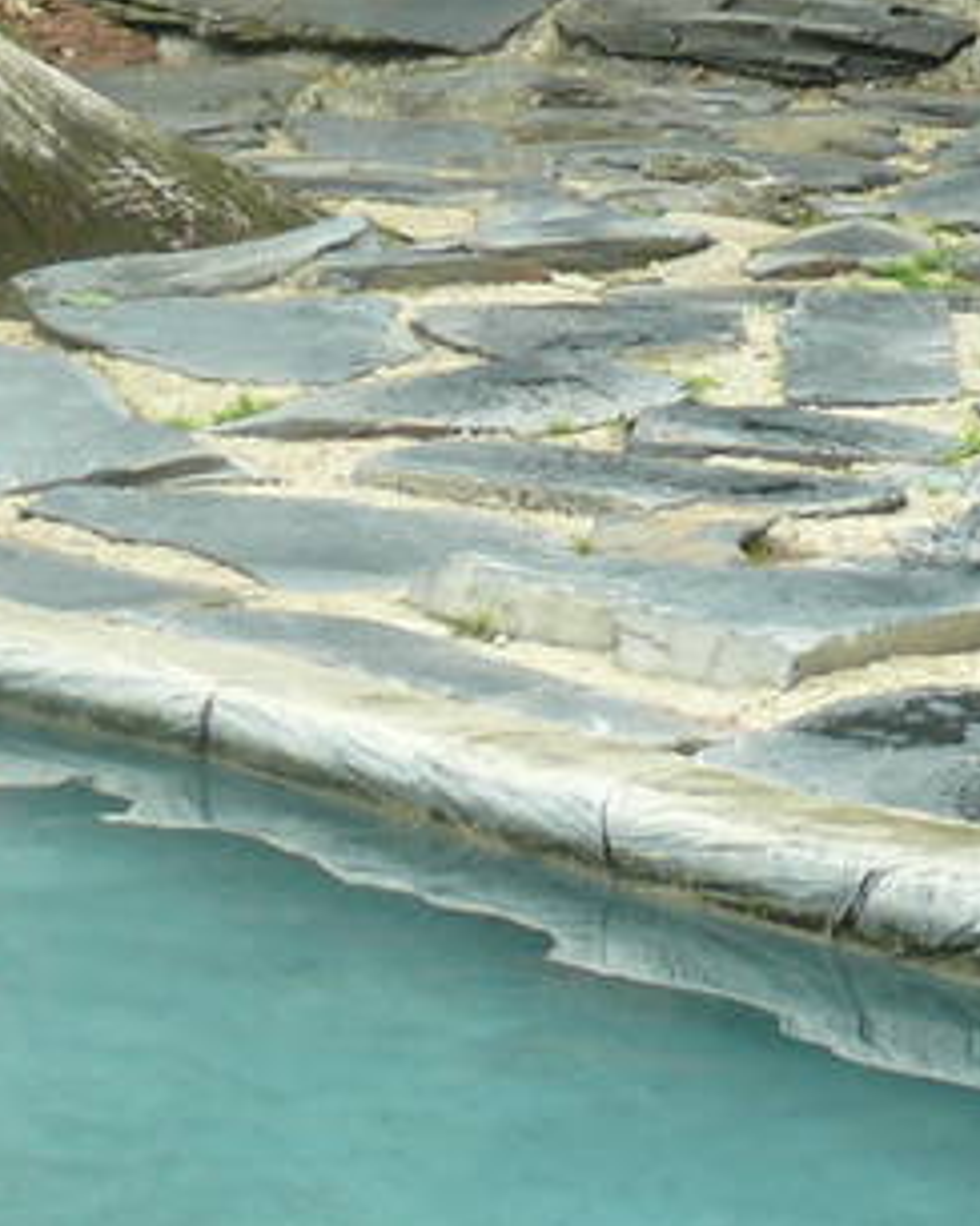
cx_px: 671
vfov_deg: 10.6
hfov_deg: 8.6
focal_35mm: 179
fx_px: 6490
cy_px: -265
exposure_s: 1/100
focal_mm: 7.4
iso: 100
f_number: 4
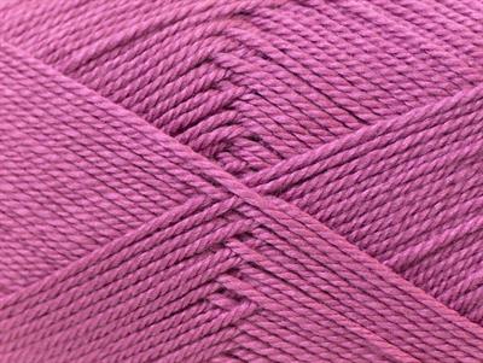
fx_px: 1621
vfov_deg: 12.8
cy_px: 182
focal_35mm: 116
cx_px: 242
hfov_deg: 17.0
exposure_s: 1/17.1
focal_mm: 23.76
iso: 200
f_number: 3
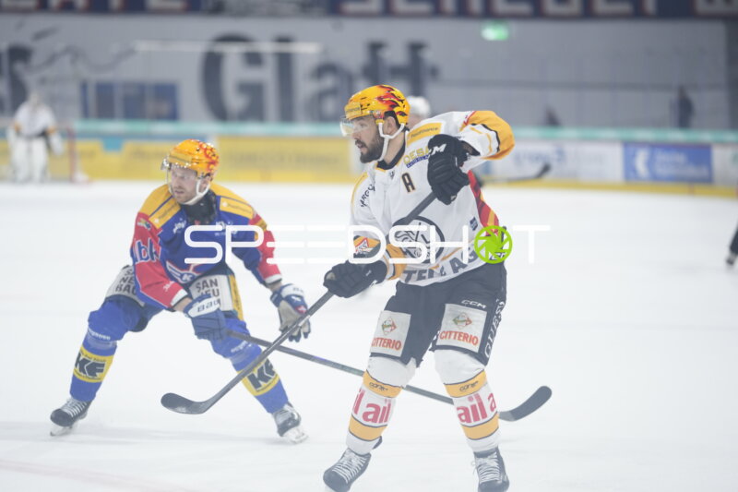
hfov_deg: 15.2
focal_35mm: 135
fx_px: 2767
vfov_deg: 10.2
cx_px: 369
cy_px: 246
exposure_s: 1/2000
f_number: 1.8
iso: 1600
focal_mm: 135
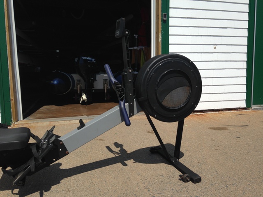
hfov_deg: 55.4
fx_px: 251
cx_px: 132
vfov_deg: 42.9
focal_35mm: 33
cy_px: 98
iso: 50
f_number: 2.4
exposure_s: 1/2584
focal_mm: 4.12
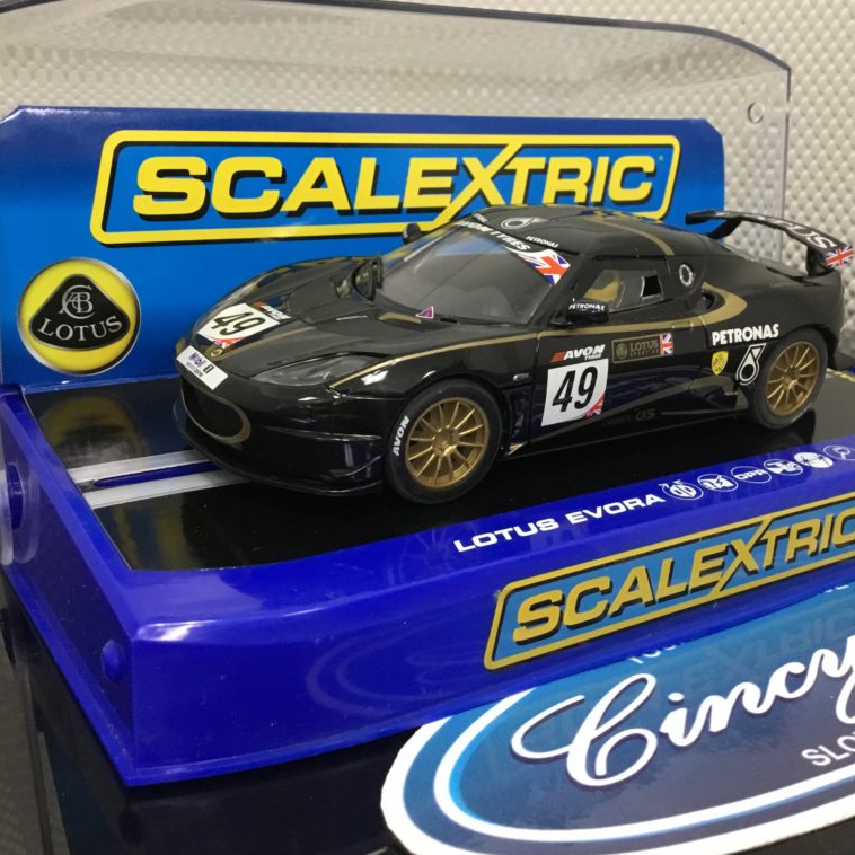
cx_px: 504
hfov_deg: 44.7
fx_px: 1034
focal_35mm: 37
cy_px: 431
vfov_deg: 44.9
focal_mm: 3.3
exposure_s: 1/24
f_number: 2.4
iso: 200
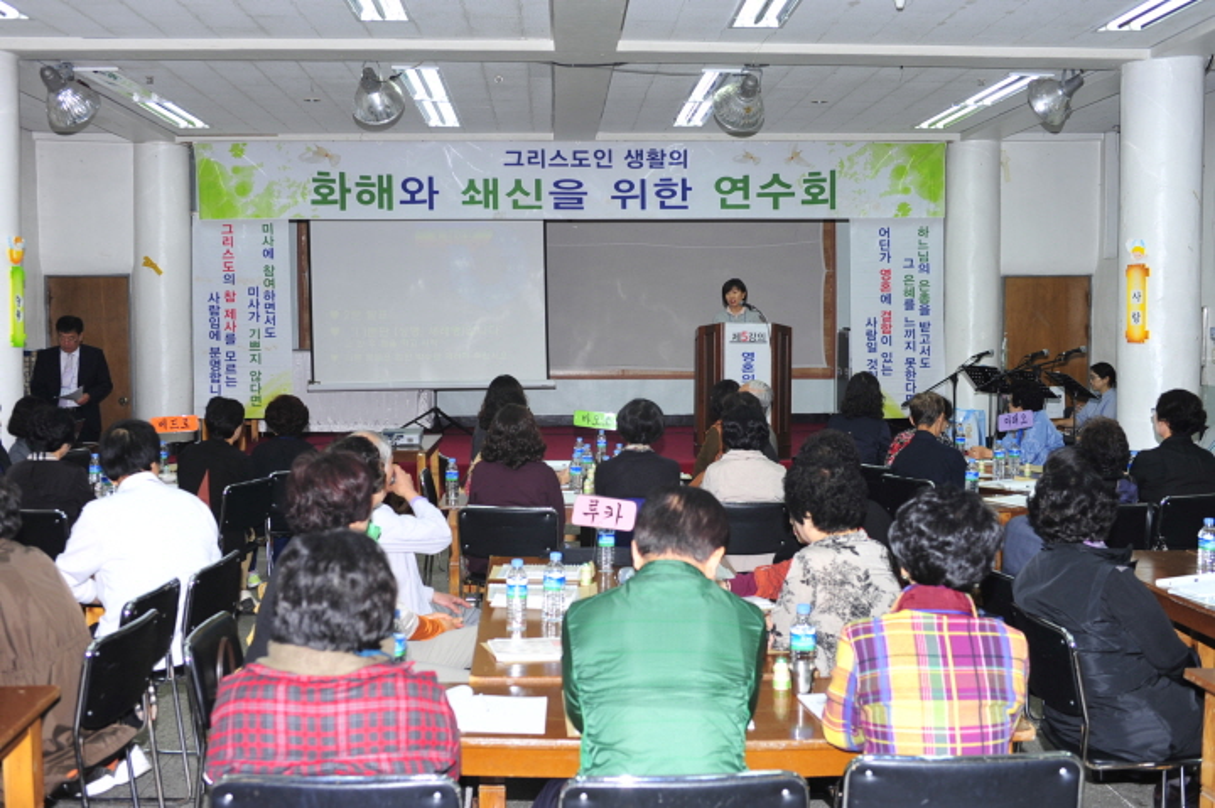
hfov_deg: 48.5
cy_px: 404
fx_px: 1349
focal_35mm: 40
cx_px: 608
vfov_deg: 33.4
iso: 200
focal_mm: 40
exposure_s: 1/60
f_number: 4.5
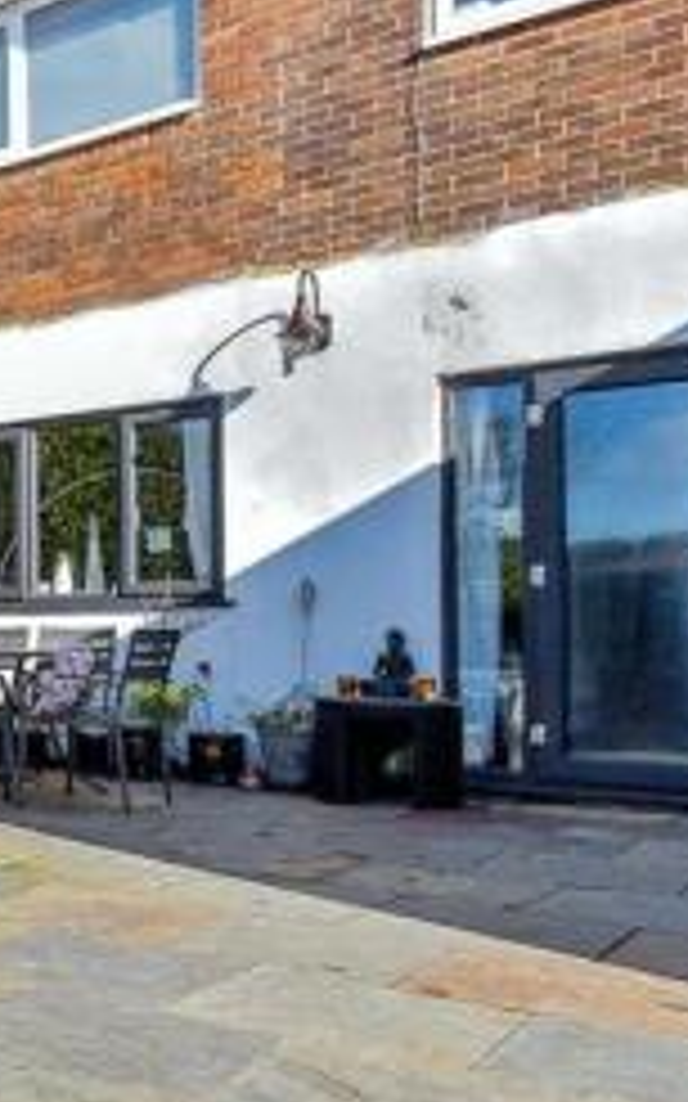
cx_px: -470
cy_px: 614
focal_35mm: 68
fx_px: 2041
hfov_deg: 16.6
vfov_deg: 30.2
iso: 160
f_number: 8
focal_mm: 17
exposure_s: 1/250
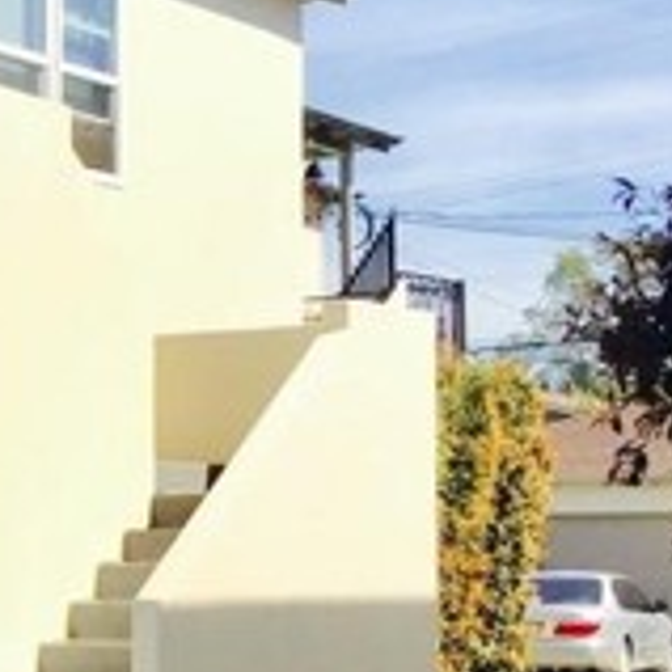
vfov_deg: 16.8
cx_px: -520
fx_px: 2262
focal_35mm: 103
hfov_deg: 14.8
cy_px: 537
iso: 32
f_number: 2.2
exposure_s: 1/2639
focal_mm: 4.15
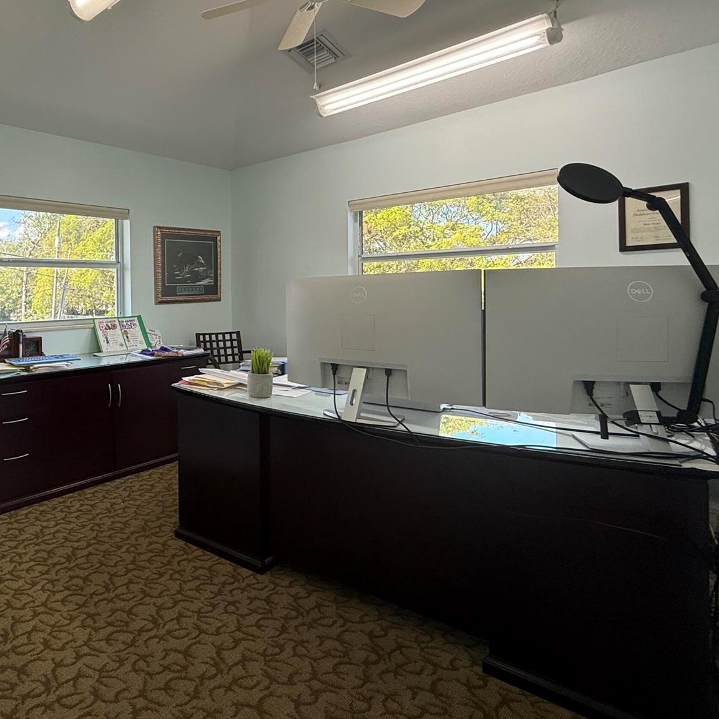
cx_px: 150
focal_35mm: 22
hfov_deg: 63.9
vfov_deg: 69.2
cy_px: 301
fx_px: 517
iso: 125
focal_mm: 2.22
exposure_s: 1/120
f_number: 2.2
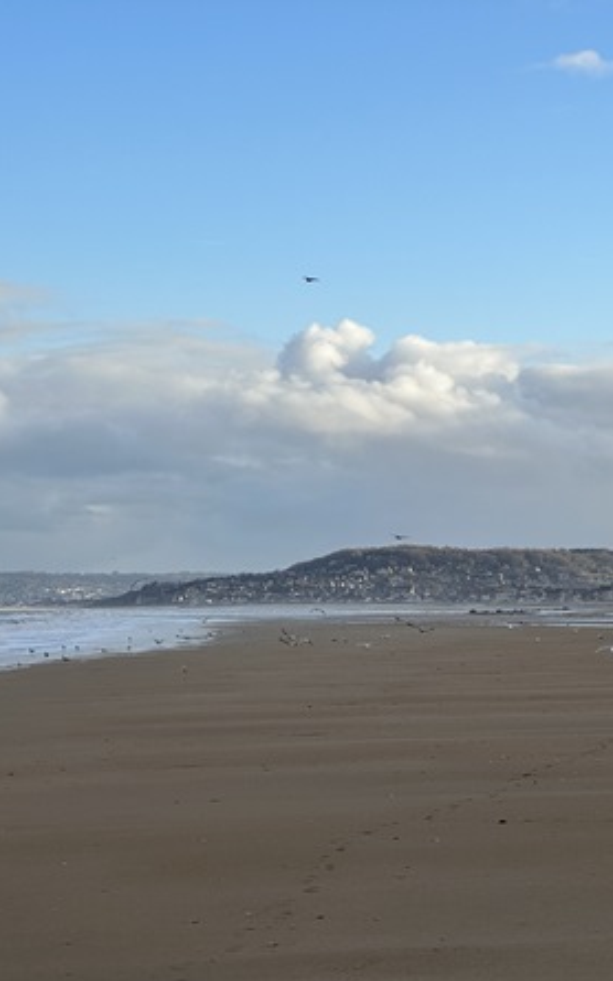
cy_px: 492
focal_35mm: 110
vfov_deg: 18.9
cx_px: 622
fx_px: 2941
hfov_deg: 11.8
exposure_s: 1/525
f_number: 2.8
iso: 32
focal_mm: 9
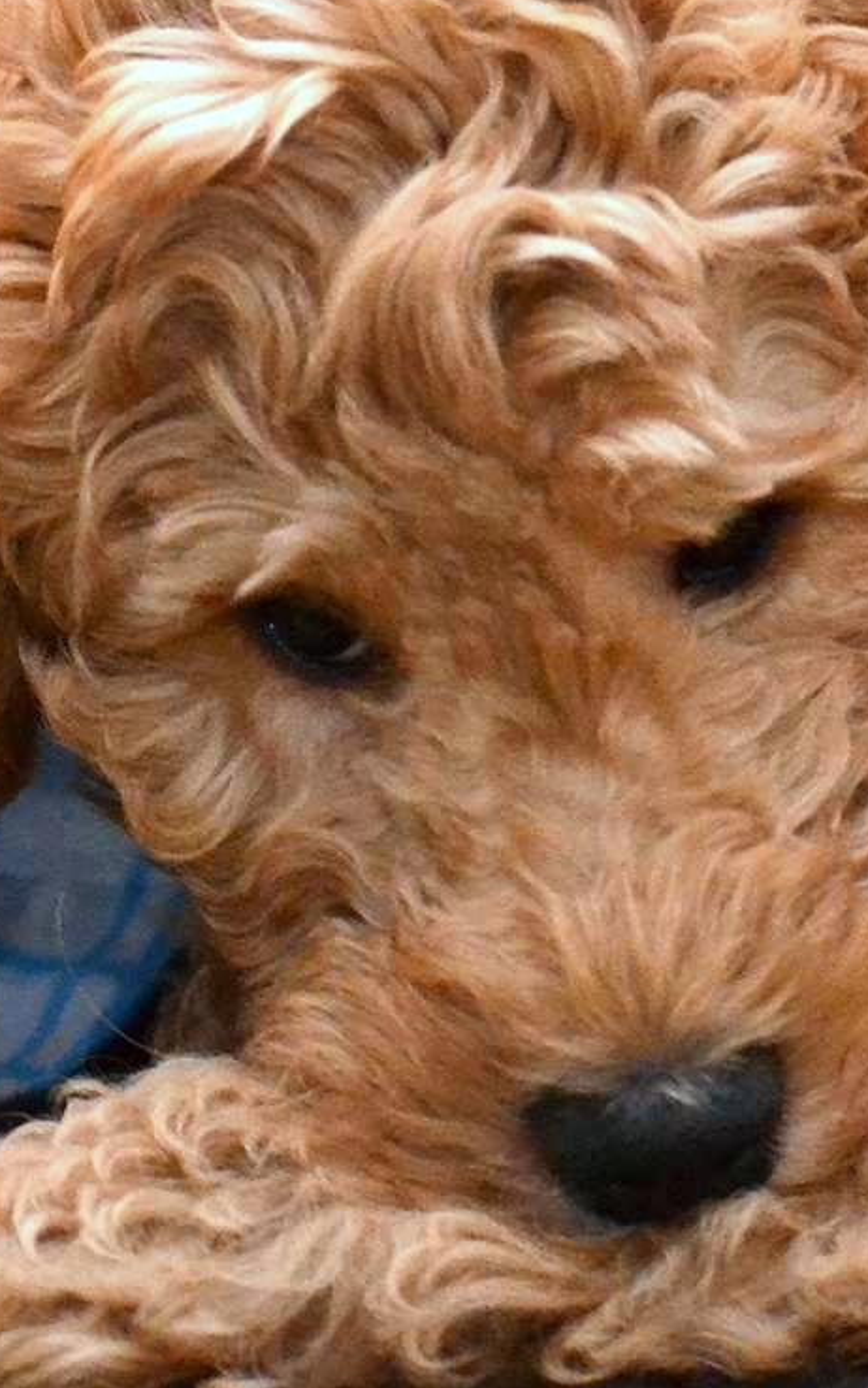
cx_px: 1186
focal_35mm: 205
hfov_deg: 6.3
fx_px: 7764
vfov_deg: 10.2
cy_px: 262
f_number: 4
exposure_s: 1/60
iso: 3200
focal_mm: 55
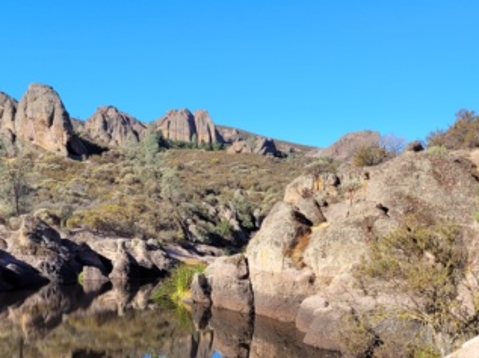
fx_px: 636
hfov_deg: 40.5
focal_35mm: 46
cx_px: 141
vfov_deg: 30.8
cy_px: 279
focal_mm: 5.4
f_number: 1.8
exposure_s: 1/1141
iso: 40
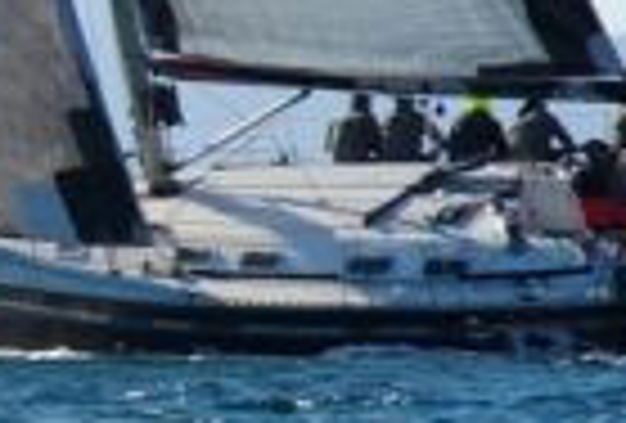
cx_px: -1072
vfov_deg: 1.3
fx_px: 18338
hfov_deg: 1.9
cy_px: -106
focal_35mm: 1050
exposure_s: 1/640
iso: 100
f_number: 6.3
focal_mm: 122
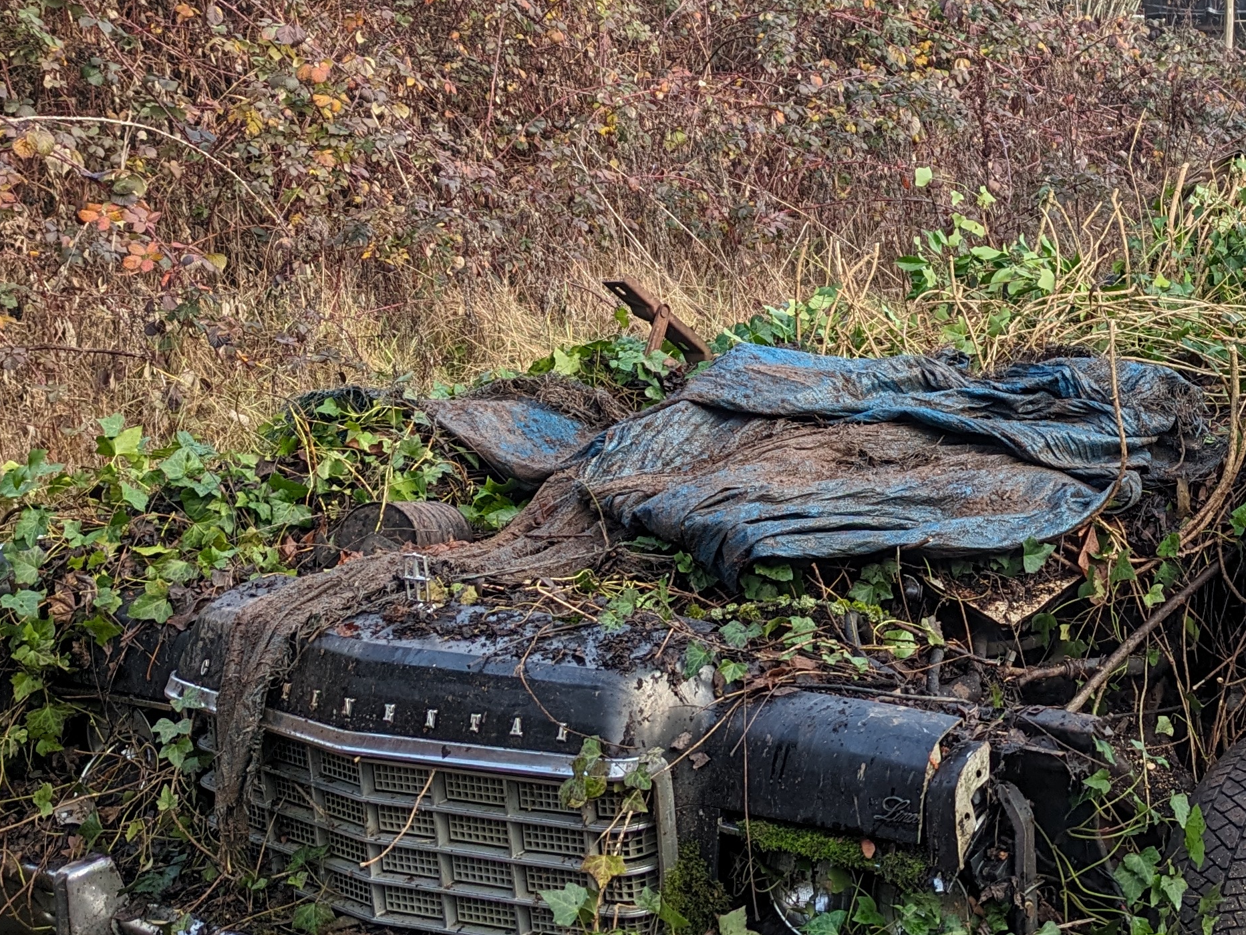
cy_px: 399
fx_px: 2232
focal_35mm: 62
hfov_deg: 29.8
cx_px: 1131
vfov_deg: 23.6
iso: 46
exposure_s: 1/658
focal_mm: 5.43
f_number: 1.89
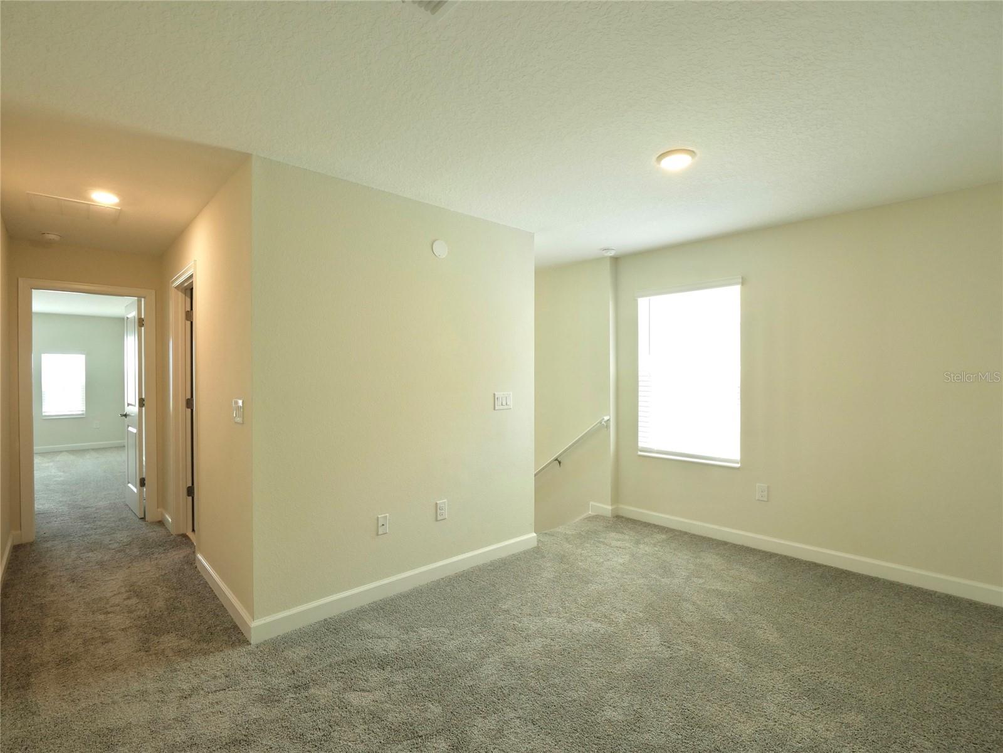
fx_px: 464
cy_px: 376
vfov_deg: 78.1
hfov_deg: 94.5
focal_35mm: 16
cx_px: 502
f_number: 4.5
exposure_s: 1/50
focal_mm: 8
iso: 400
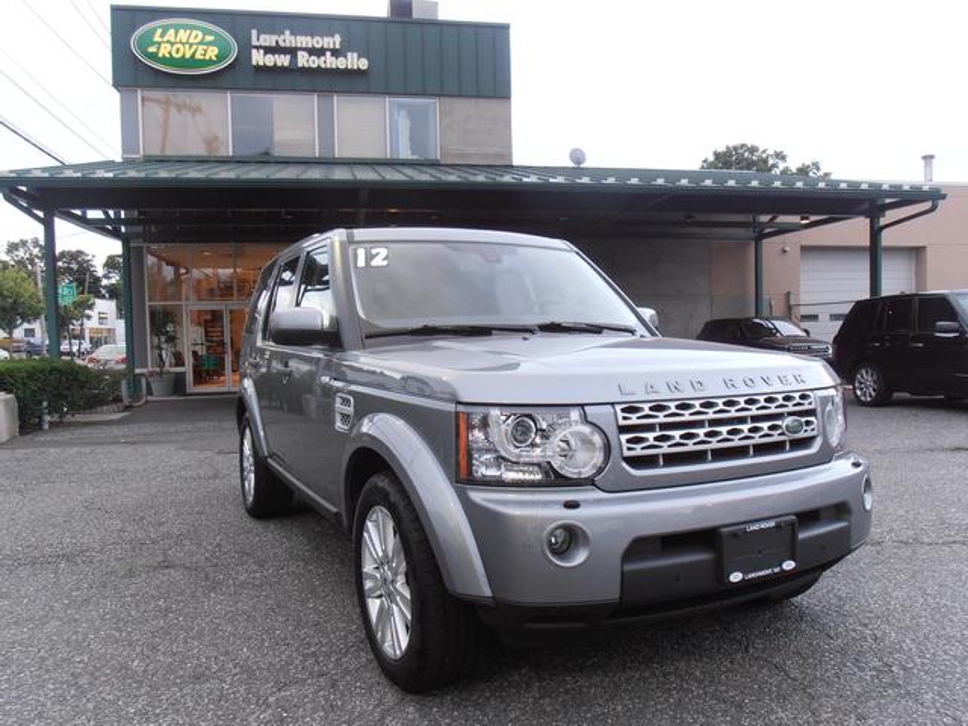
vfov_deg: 46.8
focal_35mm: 30
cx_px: 484
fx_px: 839
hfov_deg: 60.0
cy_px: 363
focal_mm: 5.25
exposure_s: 1/30
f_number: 3.5
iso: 125
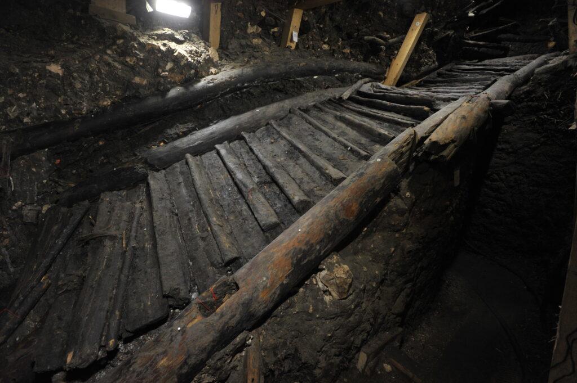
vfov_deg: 70.3
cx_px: 288
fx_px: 272
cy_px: 192
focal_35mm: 17
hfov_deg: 93.3
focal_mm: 17
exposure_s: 1/30
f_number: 6.3
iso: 1000
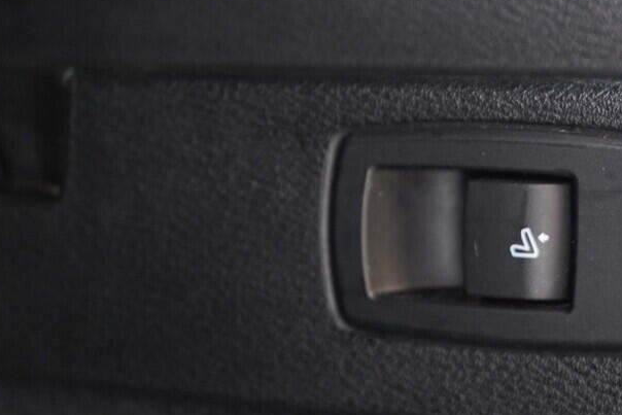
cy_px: 237
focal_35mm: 61
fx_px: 1054
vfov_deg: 22.3
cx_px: 463
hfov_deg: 32.3
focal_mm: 24
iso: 1250
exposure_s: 1/40
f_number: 2.8
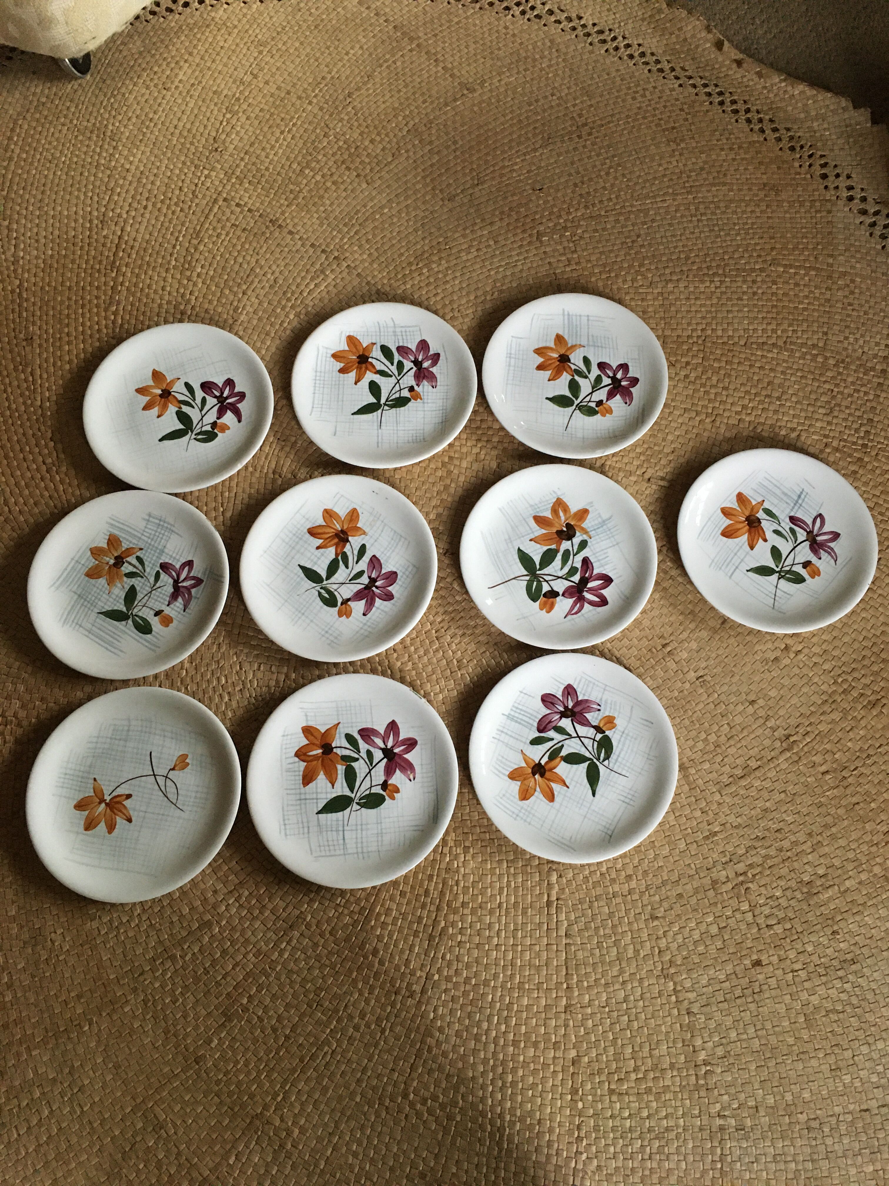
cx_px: 444
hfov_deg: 48.2
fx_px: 993
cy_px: 593
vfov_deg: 61.7
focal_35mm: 29
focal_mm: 4.15
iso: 200
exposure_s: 1/25
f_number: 2.2
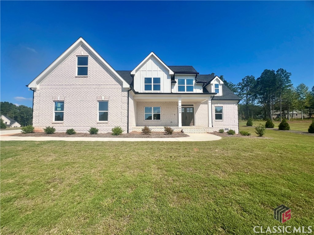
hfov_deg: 106.2
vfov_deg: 89.9
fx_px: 118
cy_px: 118
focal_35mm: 13
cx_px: 157
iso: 32
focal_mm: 1.57
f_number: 1.8
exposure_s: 1/3125
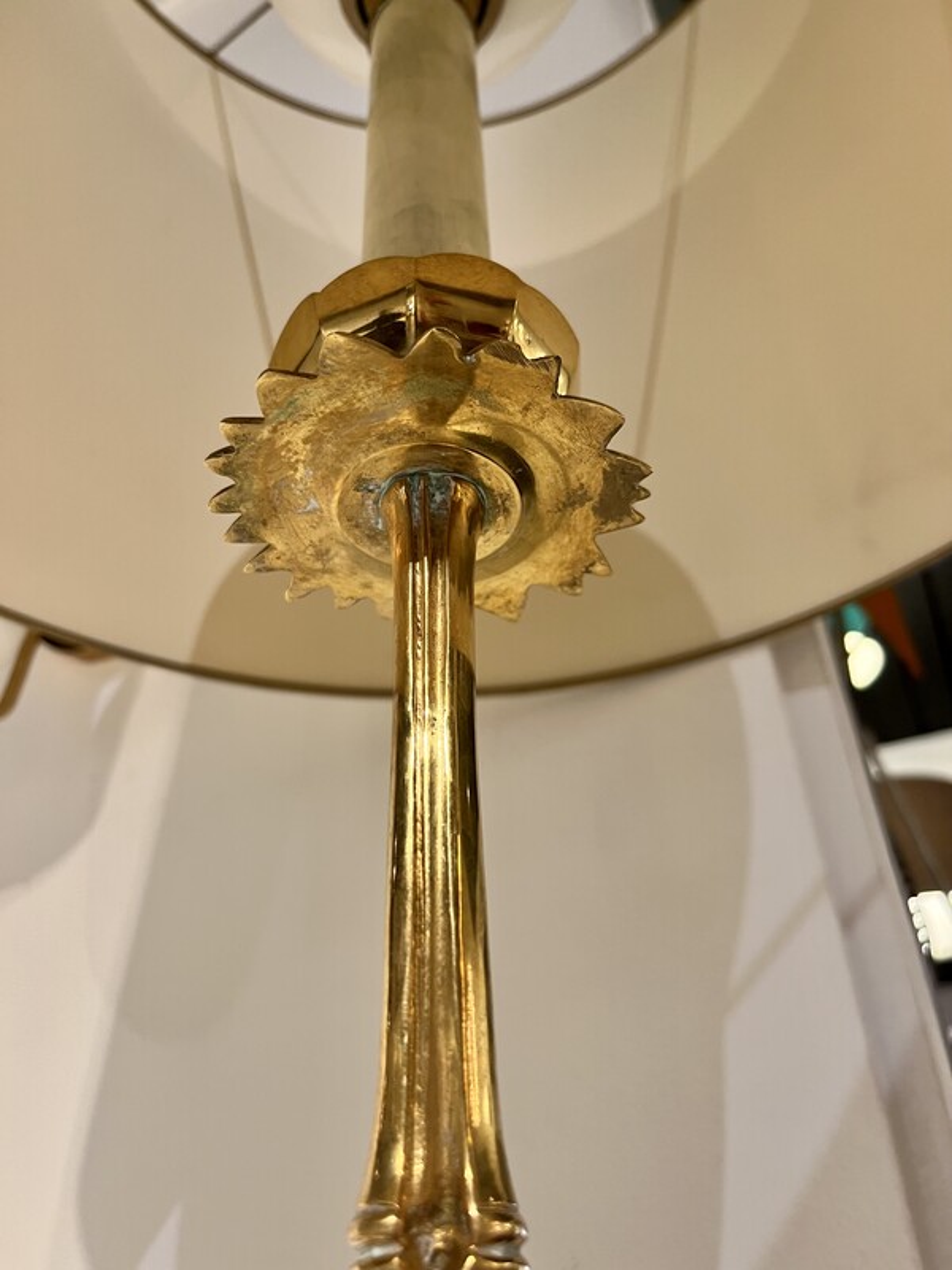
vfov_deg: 67.3
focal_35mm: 26
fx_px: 953
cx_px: 476
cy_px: 635
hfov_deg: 53.1
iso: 100
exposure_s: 1/50
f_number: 1.6
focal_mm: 5.1
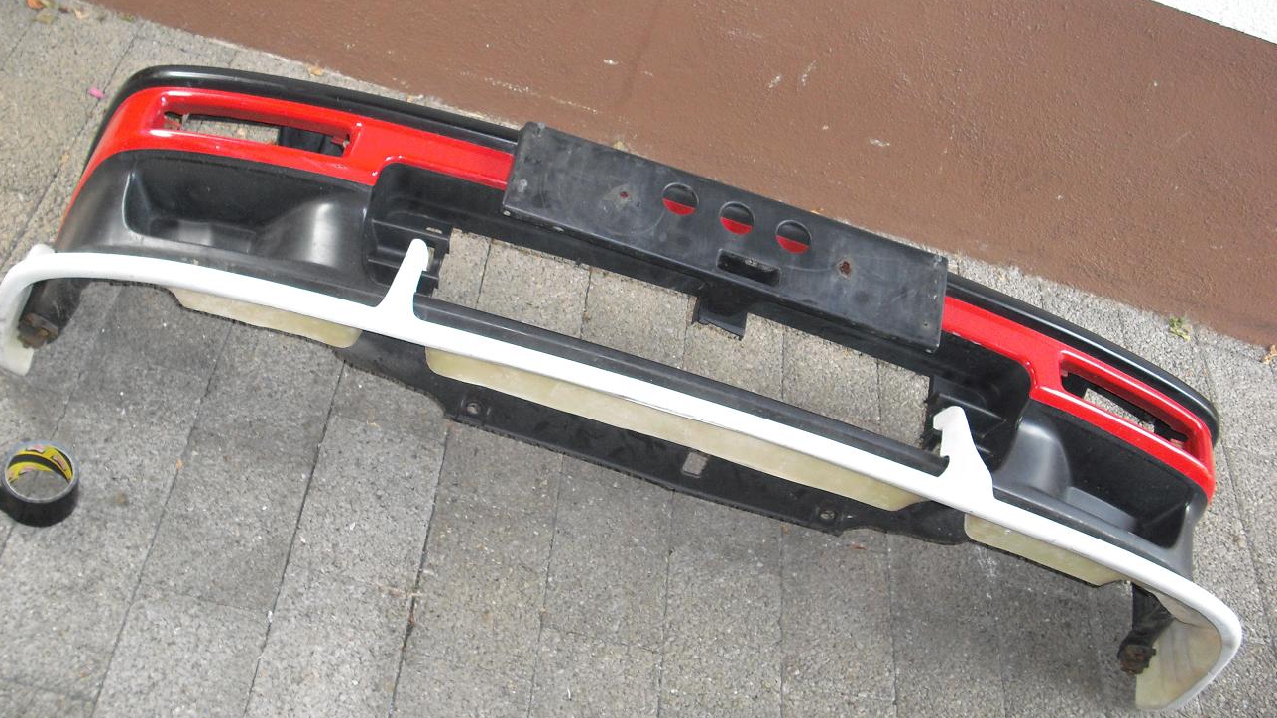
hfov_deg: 48.4
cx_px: 634
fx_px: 1422
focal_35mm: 42
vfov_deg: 28.3
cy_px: 291
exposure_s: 1/60
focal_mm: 6.2
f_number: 2.8
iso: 200
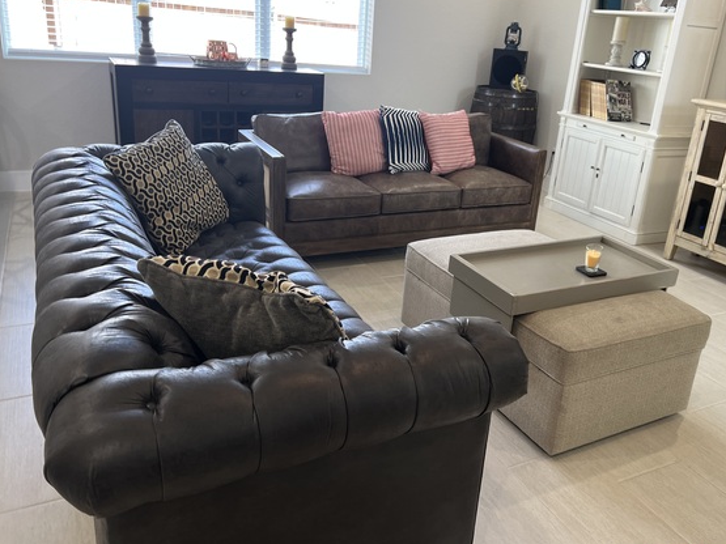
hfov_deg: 59.7
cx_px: 413
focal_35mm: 30
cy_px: 247
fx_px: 629
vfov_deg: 46.7
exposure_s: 1/60
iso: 80
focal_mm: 5.7
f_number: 1.5
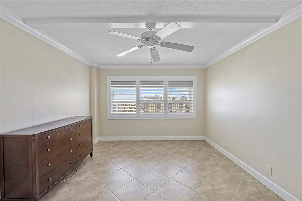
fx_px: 126
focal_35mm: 15
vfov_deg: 77.3
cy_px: 100
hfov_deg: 100.4
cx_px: 151
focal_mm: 10
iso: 160
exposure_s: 1/15
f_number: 11
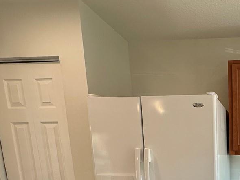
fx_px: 264
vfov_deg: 32.4
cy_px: 206
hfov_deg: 42.2
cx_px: 241
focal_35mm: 38
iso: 64
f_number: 2.2
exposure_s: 1/120
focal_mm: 2.22
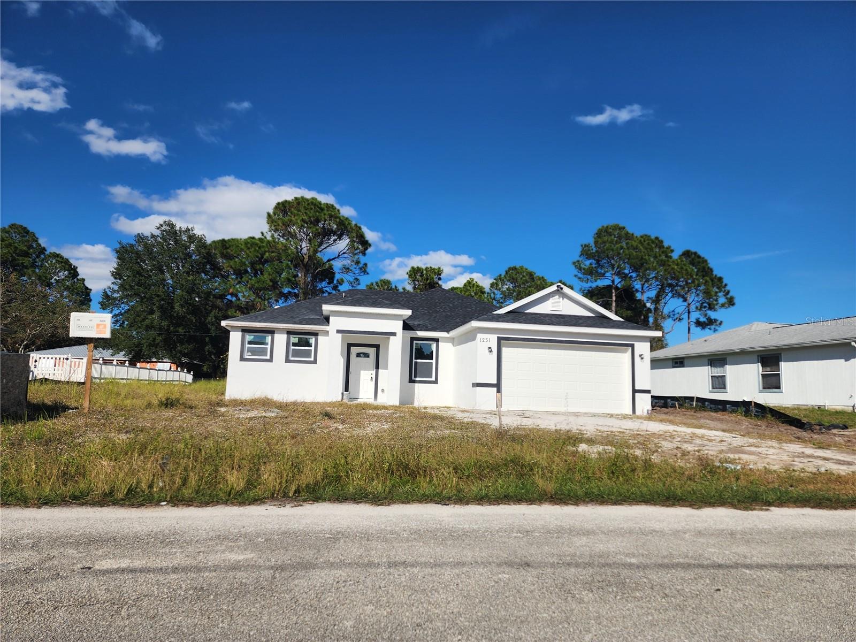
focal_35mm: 23
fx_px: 569
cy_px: 321
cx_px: 428
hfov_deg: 73.9
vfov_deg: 58.9
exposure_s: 1/2210
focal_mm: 6.4
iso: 12
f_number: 1.8
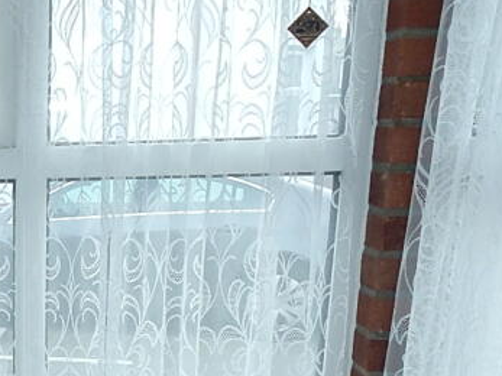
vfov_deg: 21.3
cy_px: 424
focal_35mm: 65
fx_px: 942
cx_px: -82
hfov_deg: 26.8
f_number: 3
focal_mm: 4
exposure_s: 1/50
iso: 125
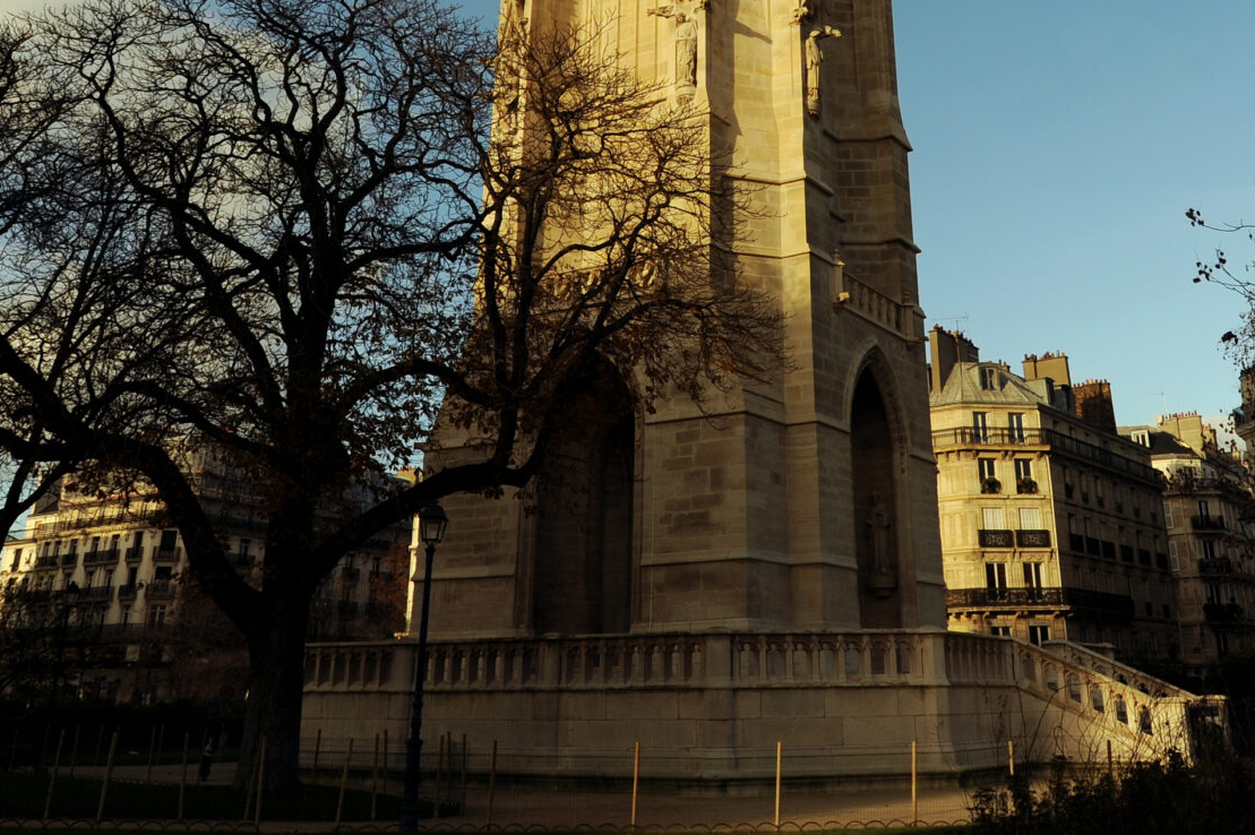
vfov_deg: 32.4
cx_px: 740
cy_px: 14
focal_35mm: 38
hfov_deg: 50.5
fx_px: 1324
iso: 200
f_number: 9
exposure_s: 1/200
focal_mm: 17
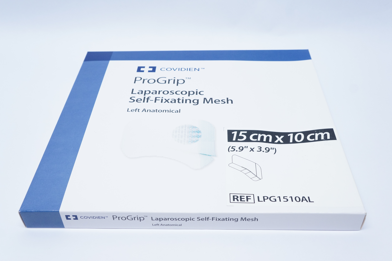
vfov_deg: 36.8
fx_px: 392
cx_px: 196
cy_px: 130
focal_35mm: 36
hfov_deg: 53.2
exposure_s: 1/50
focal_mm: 24
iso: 800
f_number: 6.3
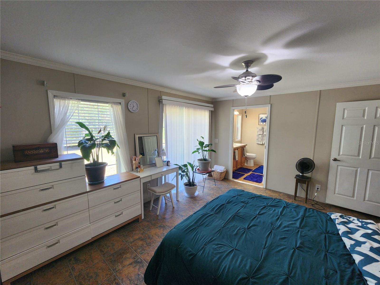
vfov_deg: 89.9
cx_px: 190
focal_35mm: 13
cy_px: 142
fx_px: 143
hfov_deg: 106.2
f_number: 2.2
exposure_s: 1/60
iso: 160
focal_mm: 2.2
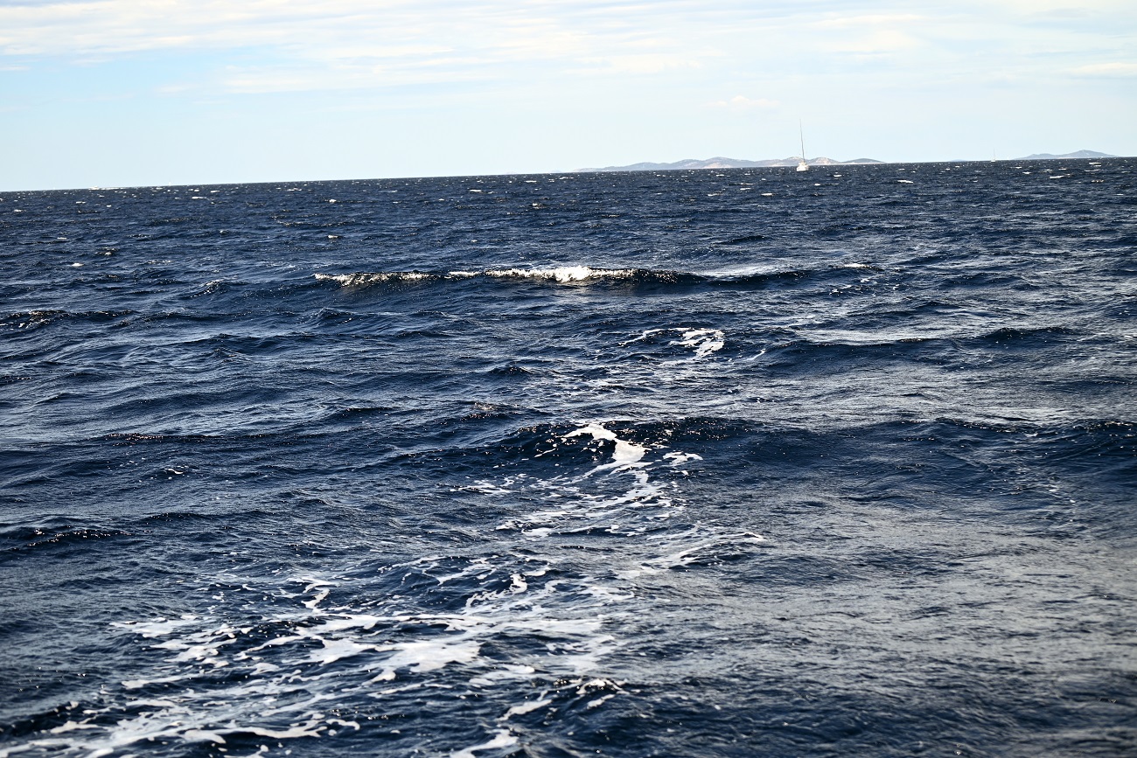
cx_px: 568
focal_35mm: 70
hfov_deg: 28.8
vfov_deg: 19.5
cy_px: 379
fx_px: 2211
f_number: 5.6
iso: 100
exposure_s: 1/500
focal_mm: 70
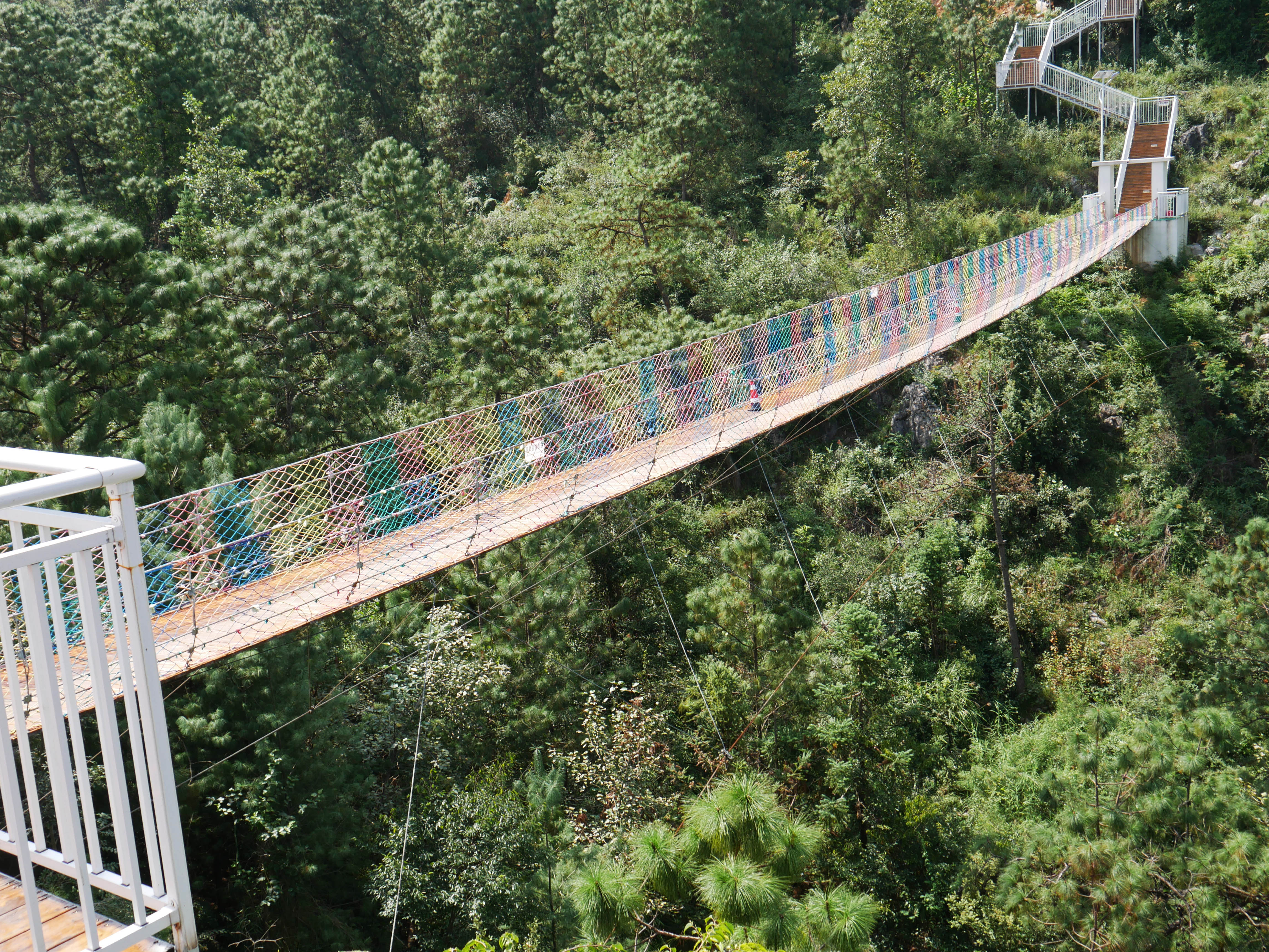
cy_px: 476
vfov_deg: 36.0
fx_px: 1467
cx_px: 634
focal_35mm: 40
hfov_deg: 46.8
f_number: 7.1
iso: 200
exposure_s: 1/250
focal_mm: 20
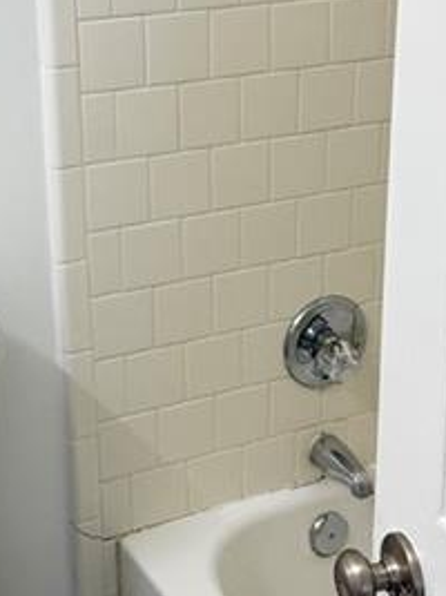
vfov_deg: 28.1
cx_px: 152
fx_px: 1186
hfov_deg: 21.2
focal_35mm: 69
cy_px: 239
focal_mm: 6.76
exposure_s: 1/60
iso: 320
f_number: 1.78
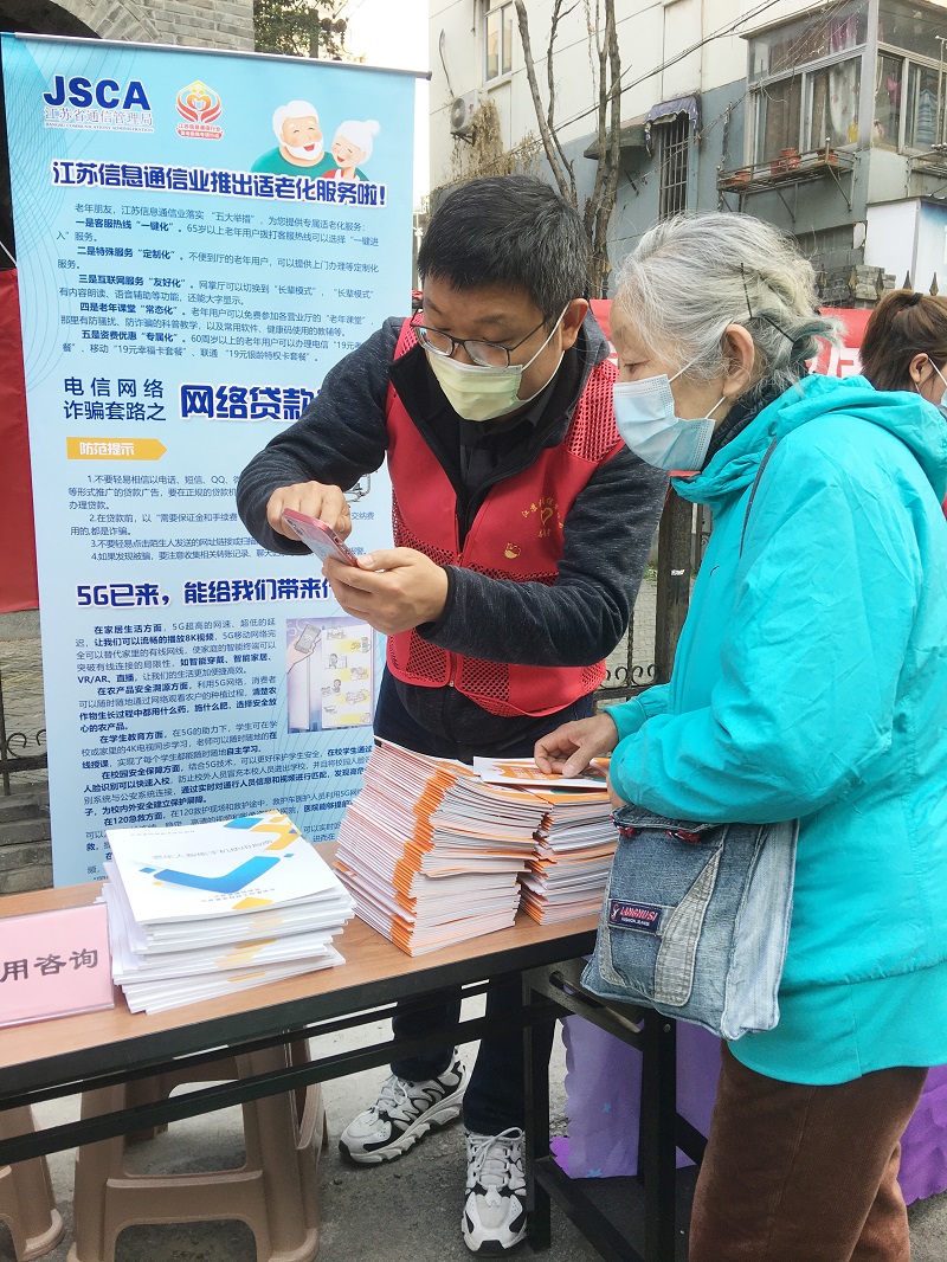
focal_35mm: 29
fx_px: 1057
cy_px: 631
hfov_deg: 48.2
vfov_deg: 61.6
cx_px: 474
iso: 25
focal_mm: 4.15
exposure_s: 1/185
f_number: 2.2
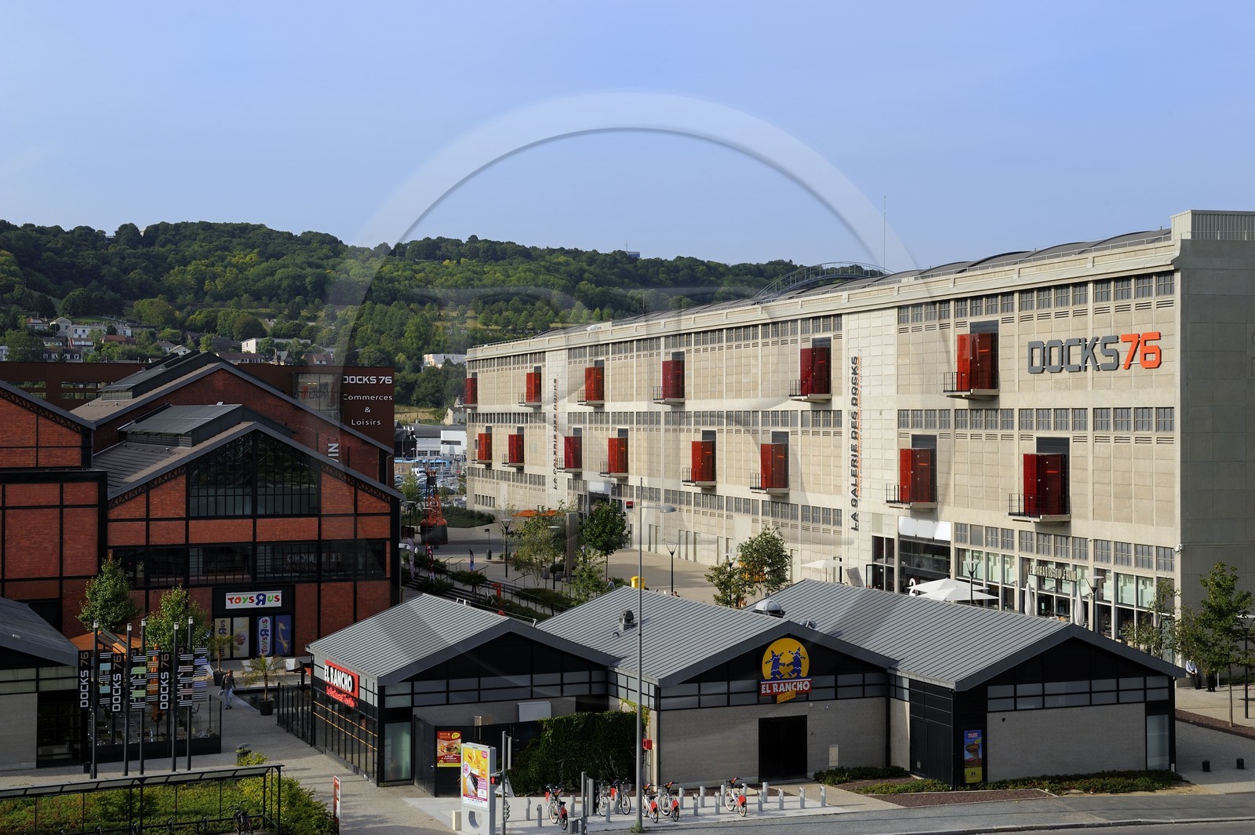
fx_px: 1916
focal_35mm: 55
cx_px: 628
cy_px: 418
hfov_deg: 36.3
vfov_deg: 24.6
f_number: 10
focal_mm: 55
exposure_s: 1/200
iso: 200
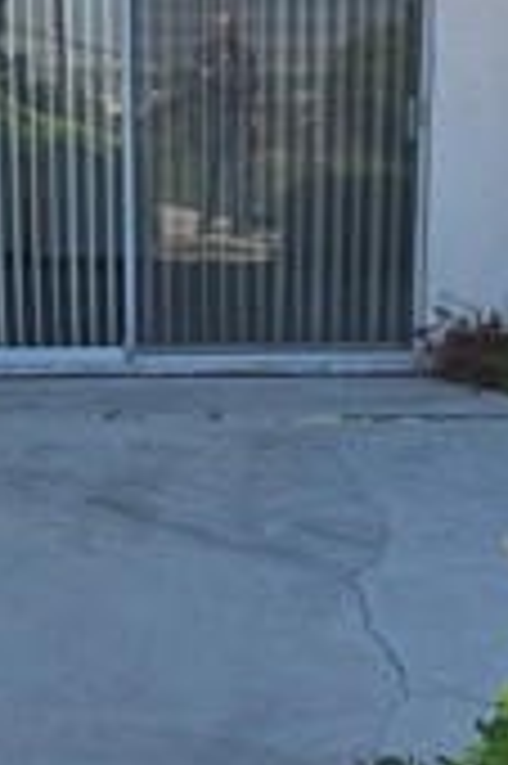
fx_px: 1909
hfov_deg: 15.1
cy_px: 594
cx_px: 121
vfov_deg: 22.4
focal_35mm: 90
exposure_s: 1/474
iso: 25
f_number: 1.8
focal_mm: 5.4
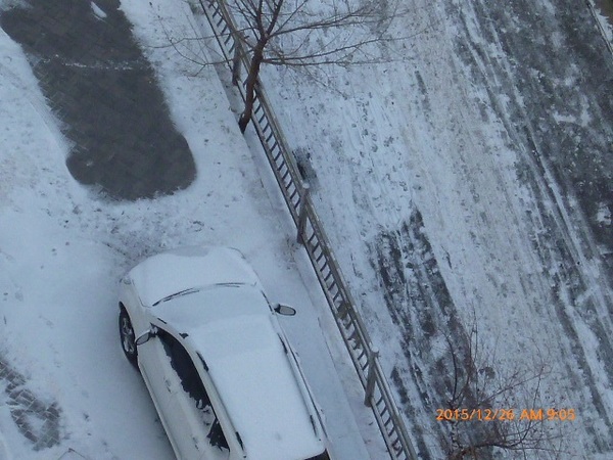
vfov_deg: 4.5
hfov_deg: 6.0
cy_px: 230
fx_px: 5826
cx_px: 306
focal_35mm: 329
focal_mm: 21.5
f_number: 6.4
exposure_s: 1/125
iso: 125
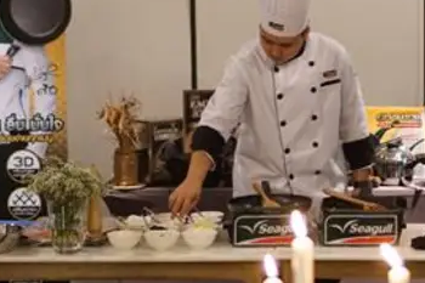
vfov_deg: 11.7
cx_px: 312
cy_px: 85
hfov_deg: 17.4
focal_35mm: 117
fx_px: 1382
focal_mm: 35
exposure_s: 1/60
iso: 1000
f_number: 1.8
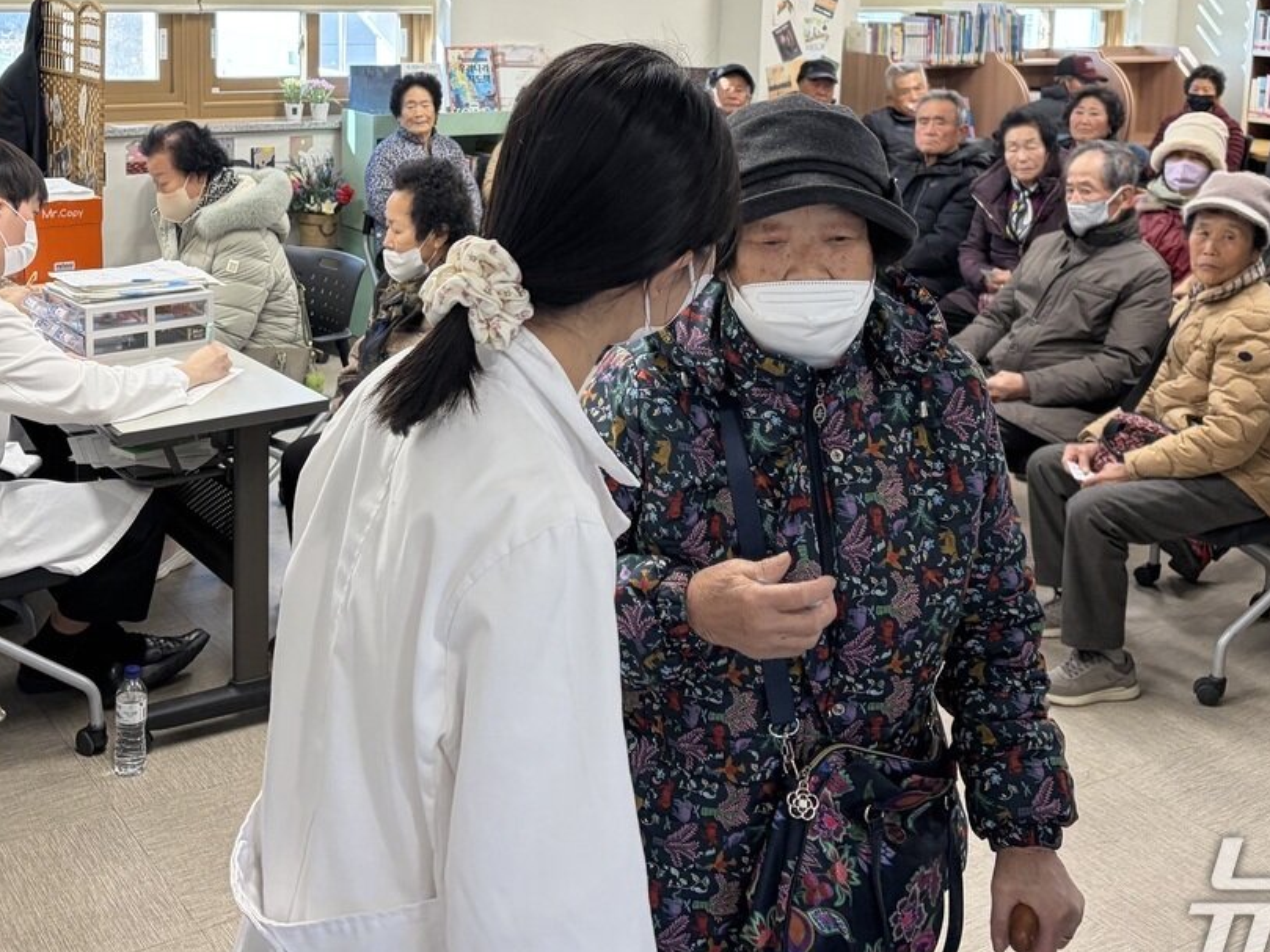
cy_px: 185
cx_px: 570
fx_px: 1651
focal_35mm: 45
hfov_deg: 42.0
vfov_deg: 31.3
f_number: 1.6
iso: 100
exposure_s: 1/120
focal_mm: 5.96
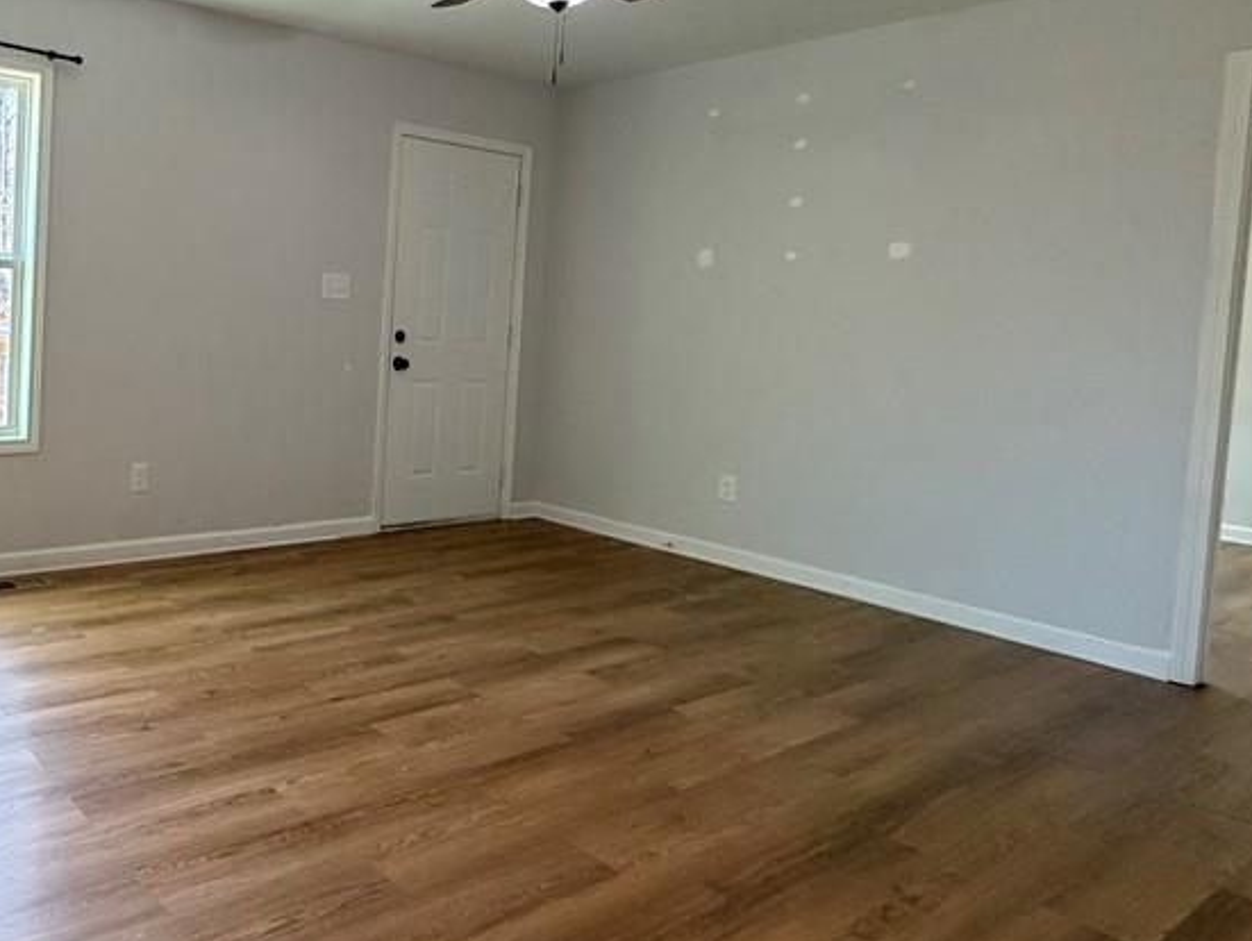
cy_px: 352
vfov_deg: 52.5
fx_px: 941
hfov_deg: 58.9
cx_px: 159
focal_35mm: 26
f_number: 2.2
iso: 400
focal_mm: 2.22
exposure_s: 1/60
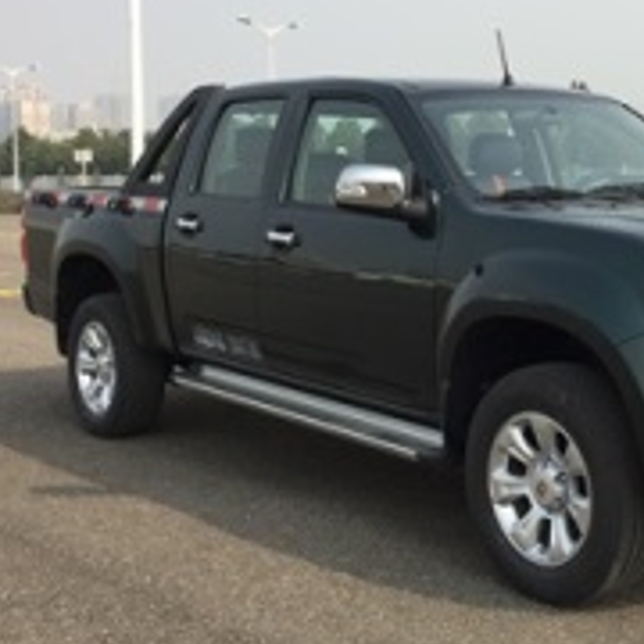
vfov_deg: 30.0
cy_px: 254
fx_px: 1200
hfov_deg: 29.2
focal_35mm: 57
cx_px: 537
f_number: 2.2
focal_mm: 4.15
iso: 32
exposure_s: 1/1163
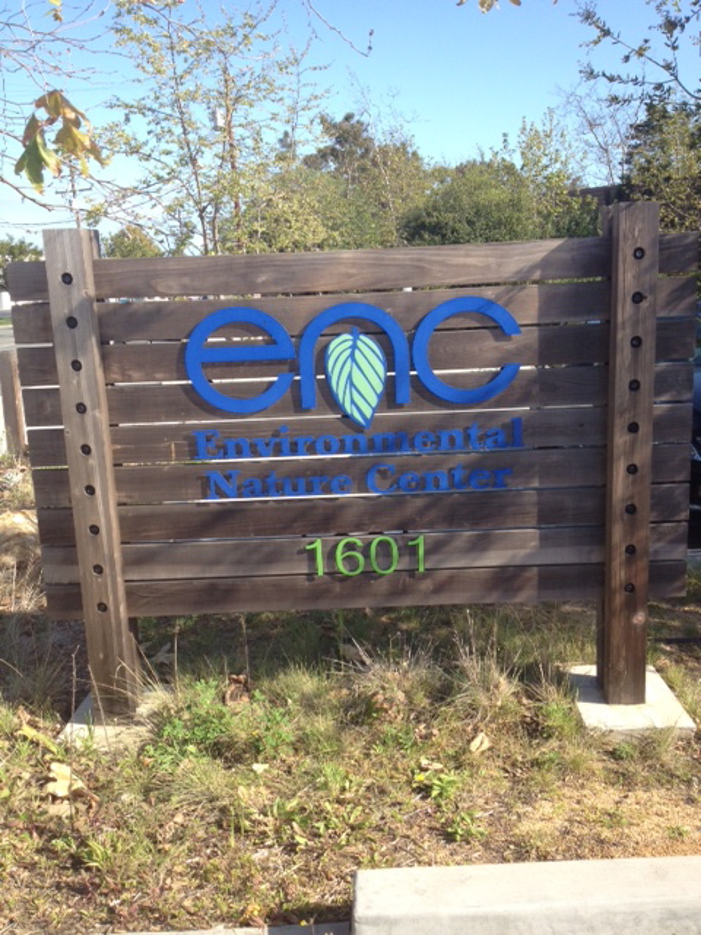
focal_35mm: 35
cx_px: 350
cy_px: 468
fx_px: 945
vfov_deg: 52.6
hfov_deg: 40.7
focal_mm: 4.28
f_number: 2.4
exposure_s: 1/849
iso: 80
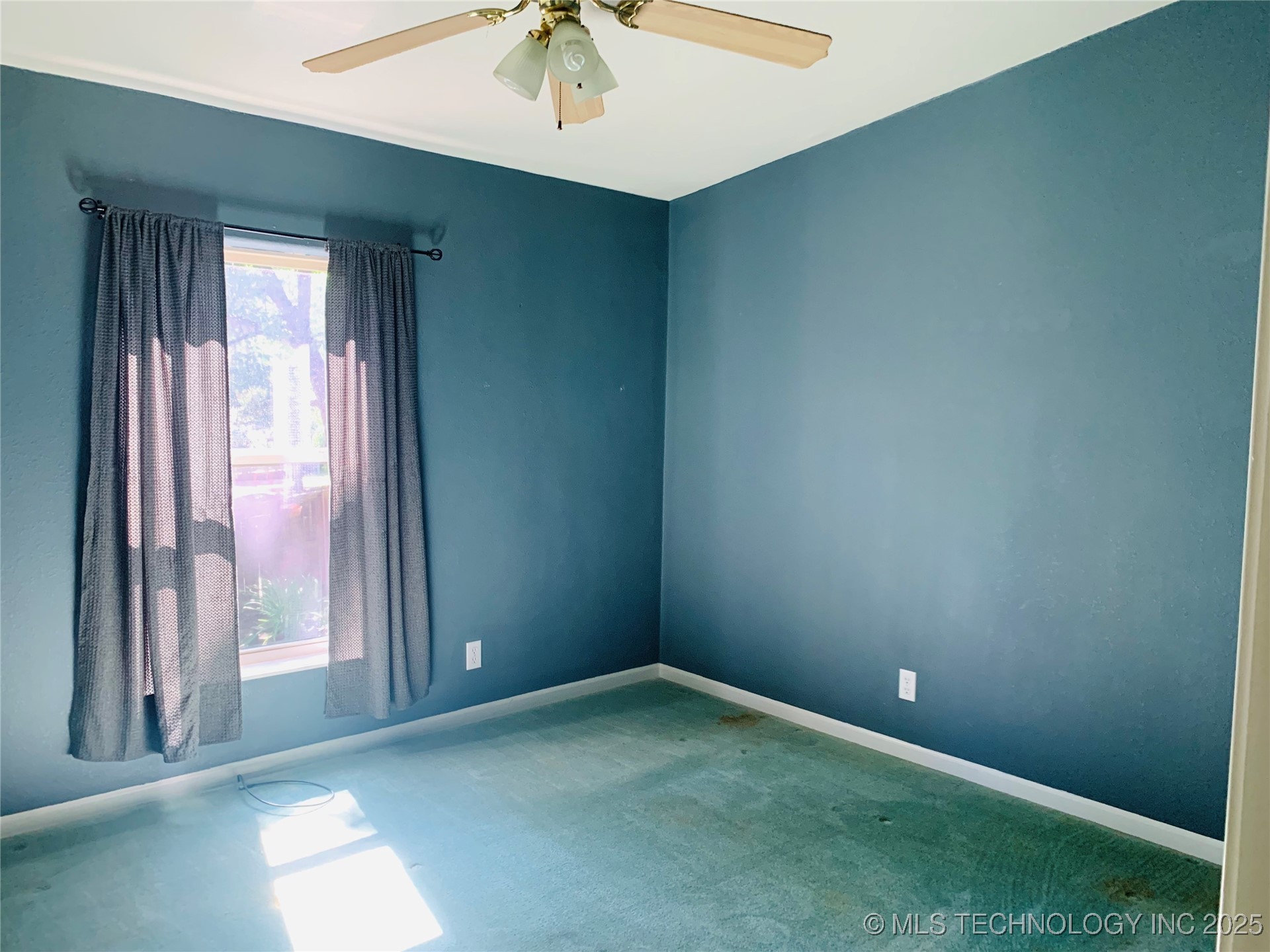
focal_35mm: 26
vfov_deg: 53.1
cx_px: 635
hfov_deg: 67.3
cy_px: 476
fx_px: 954
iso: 250
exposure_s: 1/60
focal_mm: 4.25
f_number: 1.8
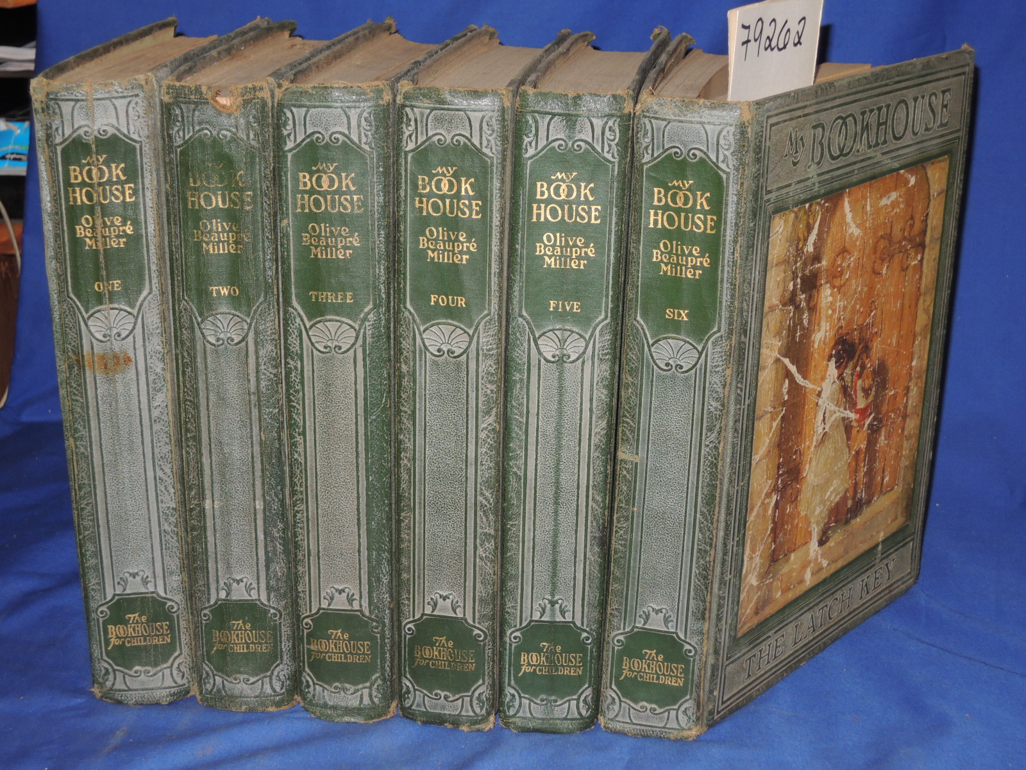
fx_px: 1838
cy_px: 385
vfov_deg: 23.7
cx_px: 513
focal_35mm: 62
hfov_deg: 31.2
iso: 200
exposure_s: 1/60
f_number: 3.7
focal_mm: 11.1
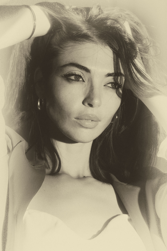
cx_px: 84
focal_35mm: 135
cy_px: 126
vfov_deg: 15.2
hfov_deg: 10.2
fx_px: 939
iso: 320
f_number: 4.5
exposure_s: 1/125
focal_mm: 90
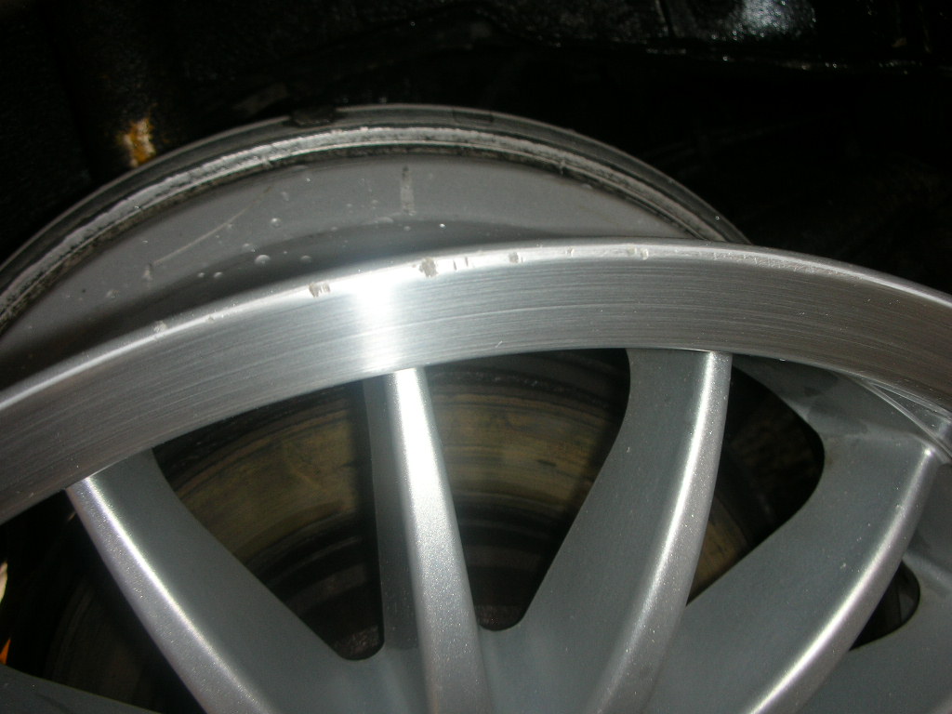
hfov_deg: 52.6
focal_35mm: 35
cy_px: 357
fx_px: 963
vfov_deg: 40.7
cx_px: 476
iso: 50
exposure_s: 1/60.1
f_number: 3
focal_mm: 5.8
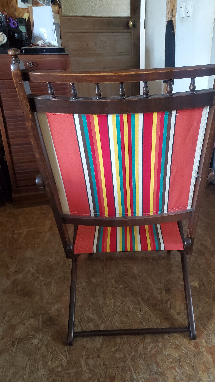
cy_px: 194
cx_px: 132
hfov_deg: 40.0
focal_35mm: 29
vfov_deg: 66.1
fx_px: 294
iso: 500
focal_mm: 4.3
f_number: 1.5
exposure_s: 1/40
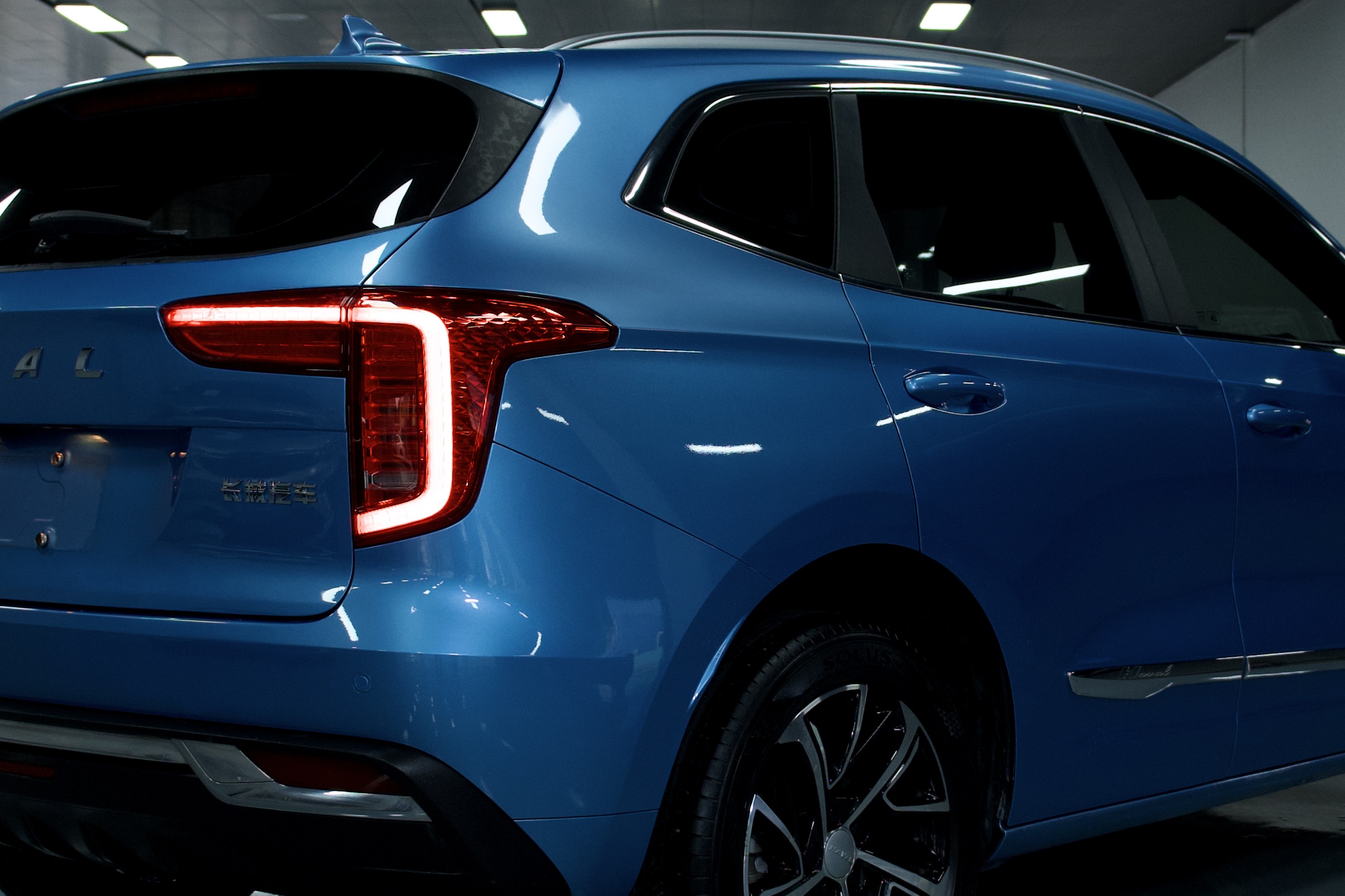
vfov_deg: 26.4
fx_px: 1909
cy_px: 394
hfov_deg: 38.8
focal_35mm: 51
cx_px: 736
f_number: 3.2
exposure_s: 1/160
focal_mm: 18.7
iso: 250
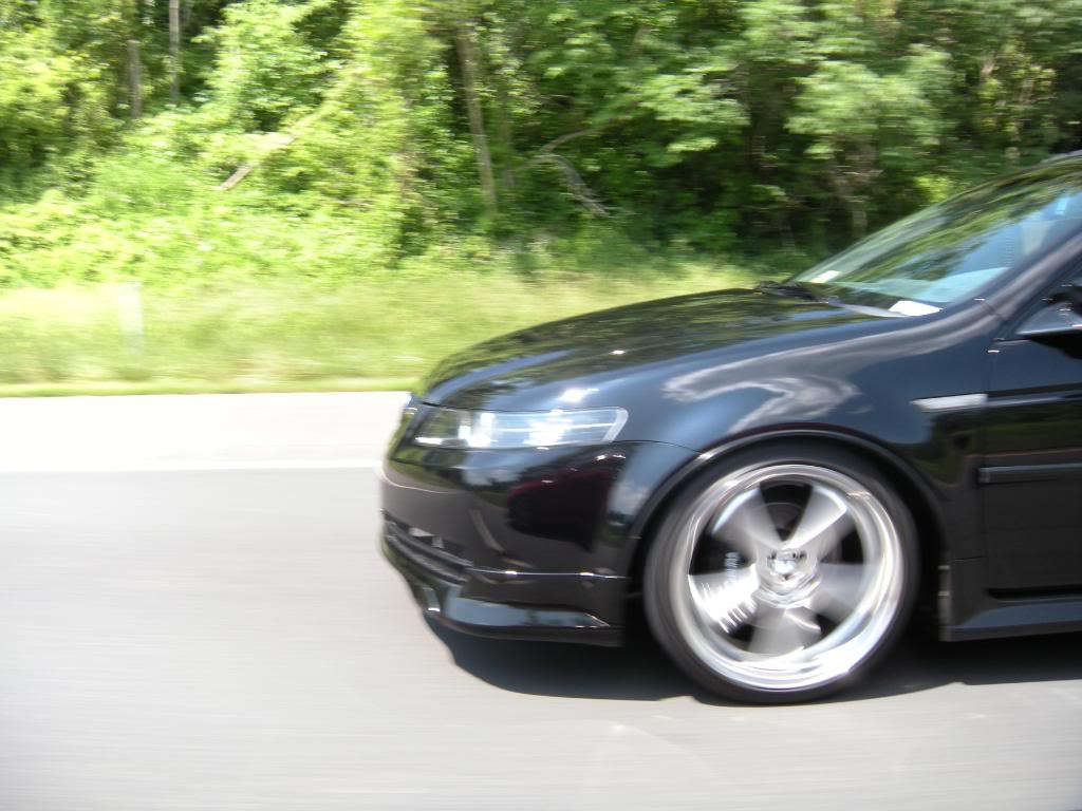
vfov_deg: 40.7
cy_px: 406
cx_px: 541
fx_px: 1094
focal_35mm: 35
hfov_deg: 52.6
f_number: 3.8
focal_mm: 5.9
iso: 64
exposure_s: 1/130
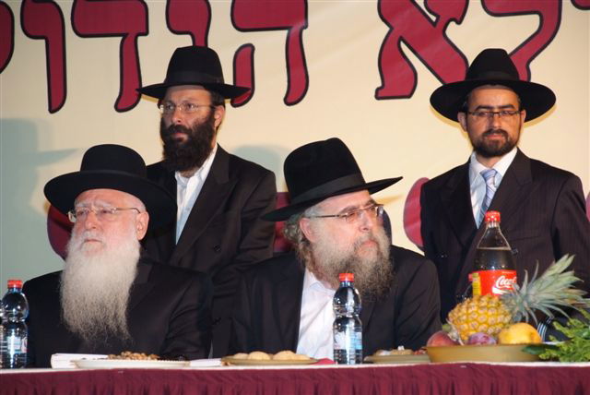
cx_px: 295
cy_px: 198
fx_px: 2592
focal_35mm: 158
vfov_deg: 8.7
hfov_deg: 13.0
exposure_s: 1/100
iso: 1000
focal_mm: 105
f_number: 5.6
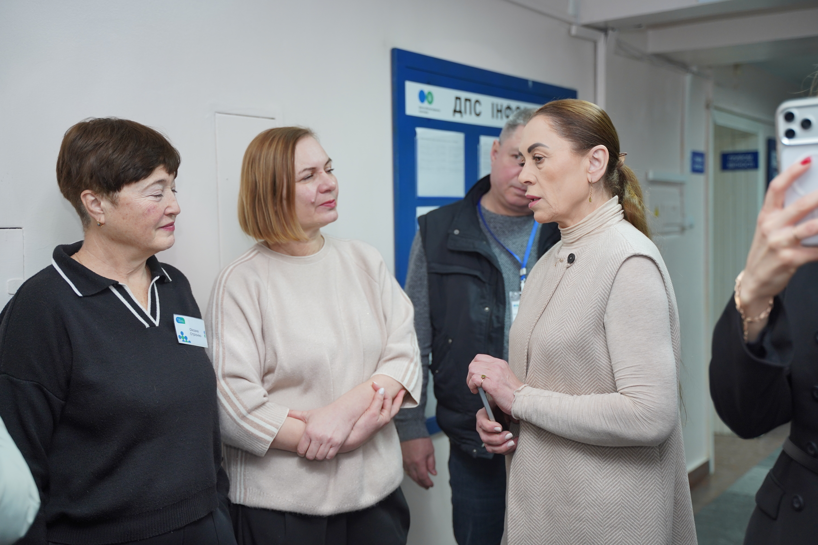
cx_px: 409
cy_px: 272
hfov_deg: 46.4
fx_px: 954
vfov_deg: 31.9
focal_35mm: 42
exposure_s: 1/160
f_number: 2.8
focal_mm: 42
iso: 640
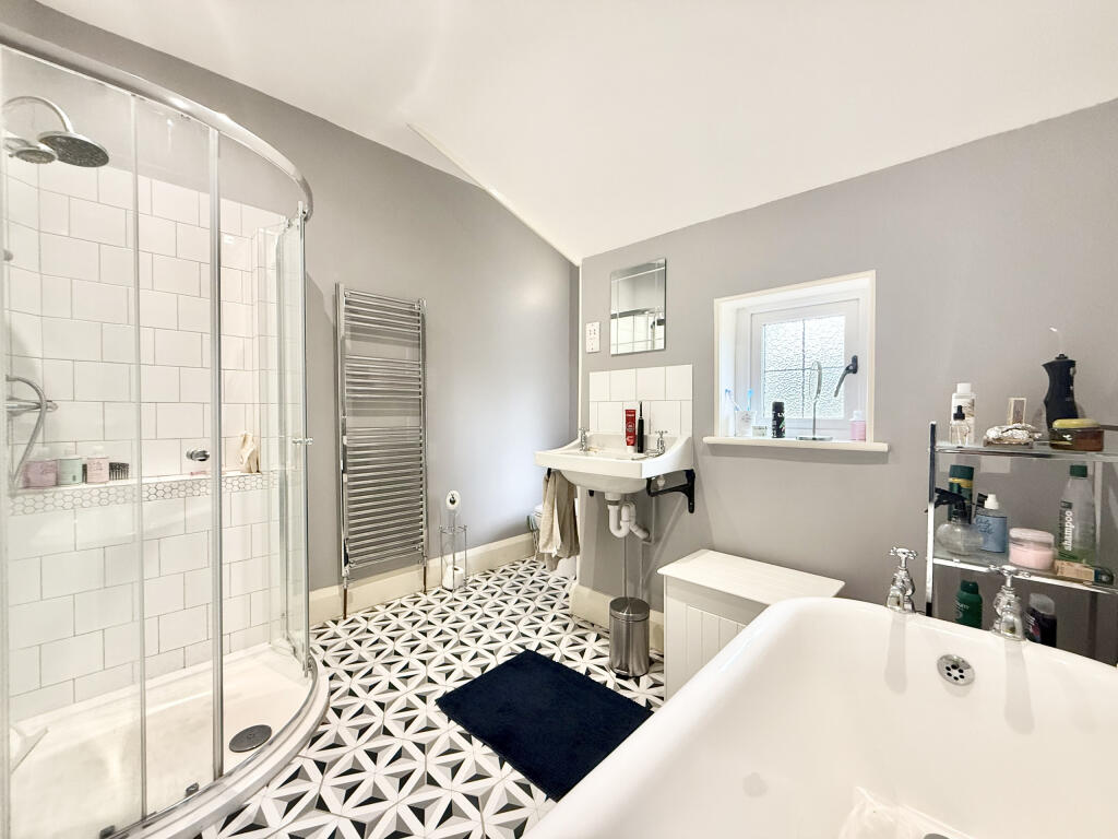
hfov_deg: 102.1
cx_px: 559
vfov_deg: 85.7
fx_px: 452
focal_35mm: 14
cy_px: 420
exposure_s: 1/100
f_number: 2.2
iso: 400
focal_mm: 2.22
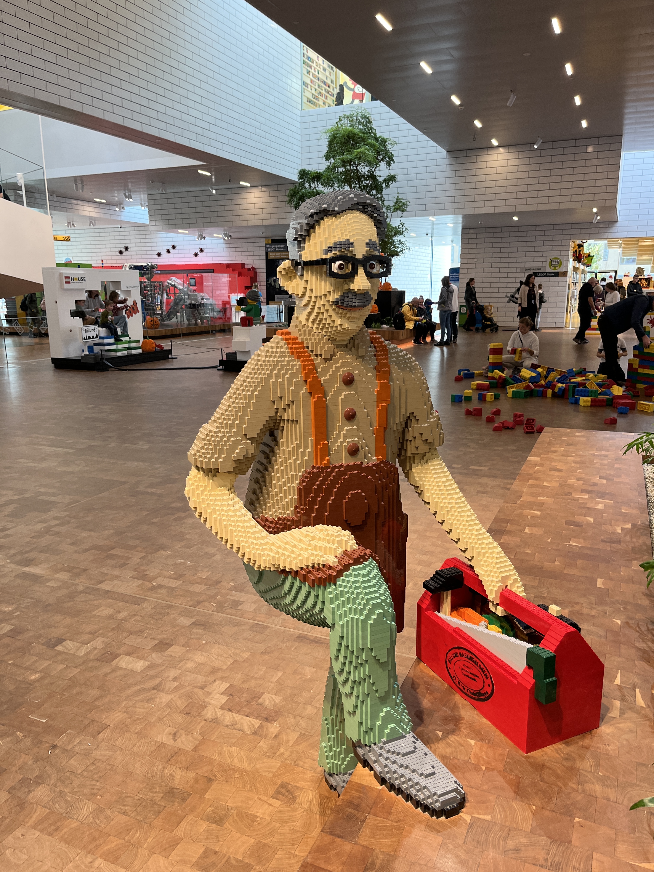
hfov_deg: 53.1
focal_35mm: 26
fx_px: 655
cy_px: 436
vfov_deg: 67.3
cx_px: 327
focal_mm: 5.1
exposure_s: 1/108
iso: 125
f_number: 1.6
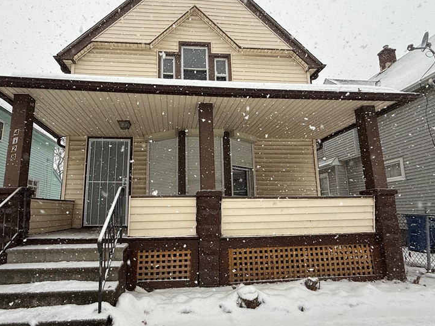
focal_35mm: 20
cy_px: 175
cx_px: 192
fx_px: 251
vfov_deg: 65.9
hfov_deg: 81.4
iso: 50
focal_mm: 2.22
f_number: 2.2
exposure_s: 1/196
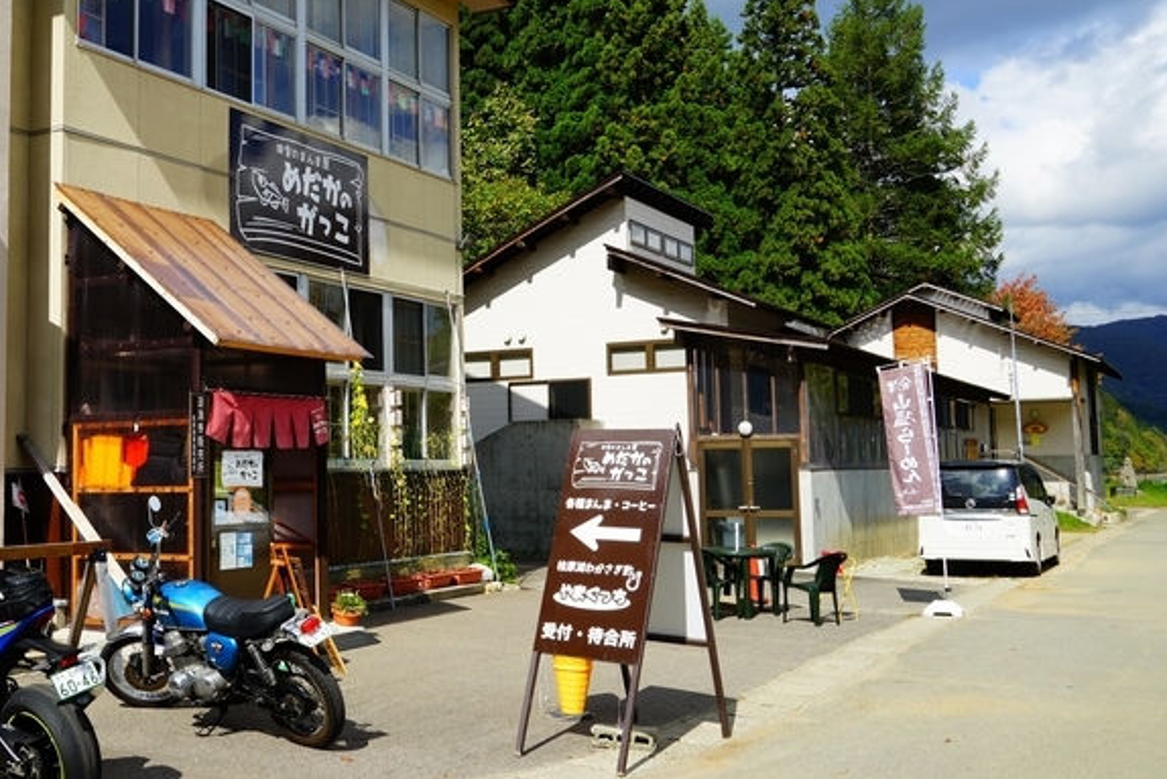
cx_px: 390
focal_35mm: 39
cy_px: 334
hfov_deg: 48.7
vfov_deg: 34.2
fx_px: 1264
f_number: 11
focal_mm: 28
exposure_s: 1/125
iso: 100
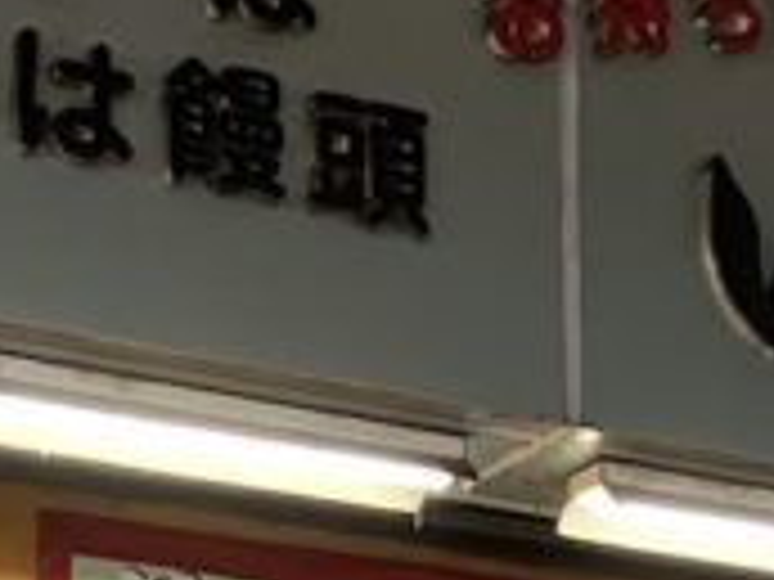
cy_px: 1493
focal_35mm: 167
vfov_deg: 8.1
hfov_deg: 11.8
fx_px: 3734
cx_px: 603
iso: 80
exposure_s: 1/60
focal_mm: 3.99
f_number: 1.8
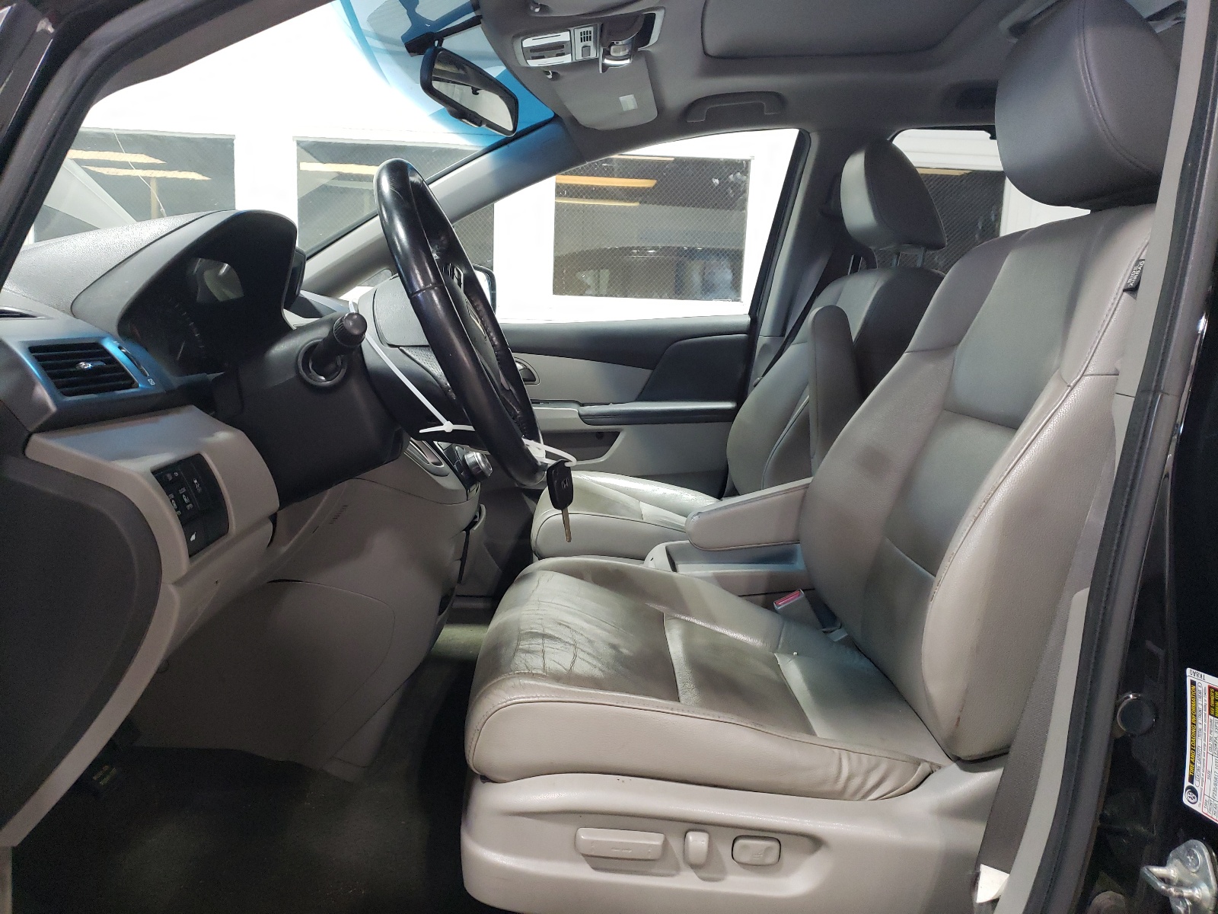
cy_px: 457
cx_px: 609
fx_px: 915
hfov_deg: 67.3
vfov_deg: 53.1
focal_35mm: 26
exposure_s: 1/60.2
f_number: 1.5
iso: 259
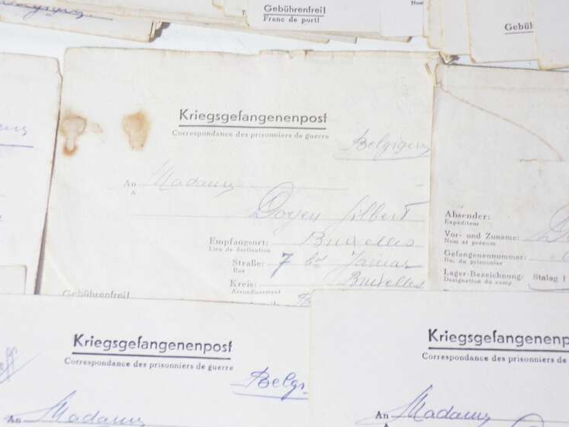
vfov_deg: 13.8
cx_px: 291
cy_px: 217
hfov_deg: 18.4
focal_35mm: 107
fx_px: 1759
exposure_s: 1/100
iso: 80
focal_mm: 17.7
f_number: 4.2
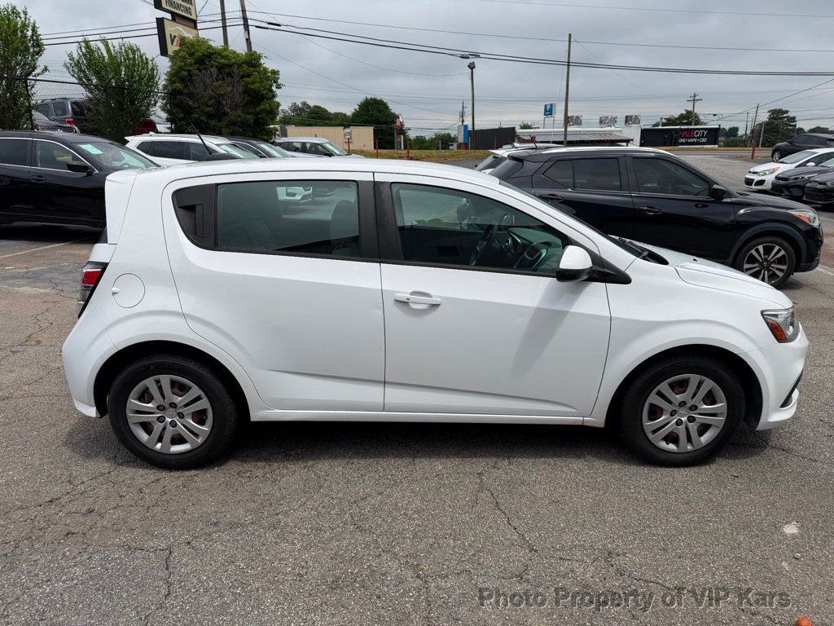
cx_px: 417
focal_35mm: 24
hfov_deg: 71.6
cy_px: 313
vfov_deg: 56.8
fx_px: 578
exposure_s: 1/6173
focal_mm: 6.76
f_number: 1.78
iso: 80
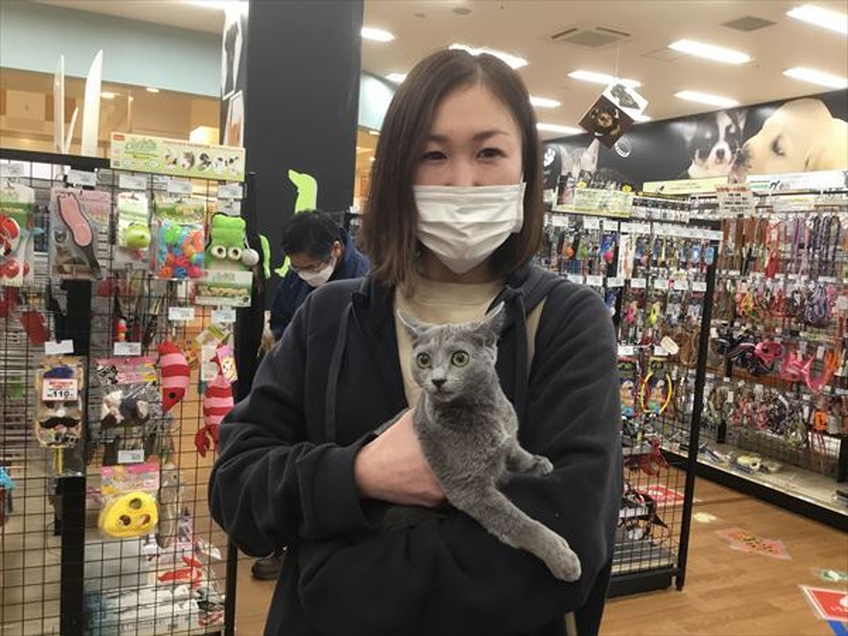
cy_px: 318
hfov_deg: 58.4
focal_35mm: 31
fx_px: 759
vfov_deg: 45.4
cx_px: 424
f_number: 2.4
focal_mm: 3.3
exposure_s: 1/33
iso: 80
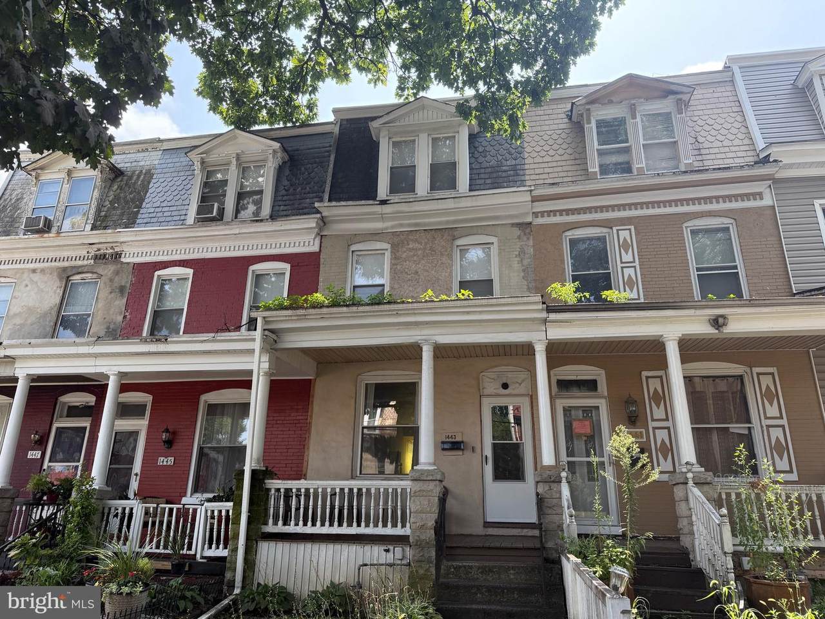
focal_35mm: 24
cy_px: 310
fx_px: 572
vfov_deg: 56.8
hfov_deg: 71.6
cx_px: 412
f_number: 1.78
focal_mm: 6.76
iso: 100
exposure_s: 1/813
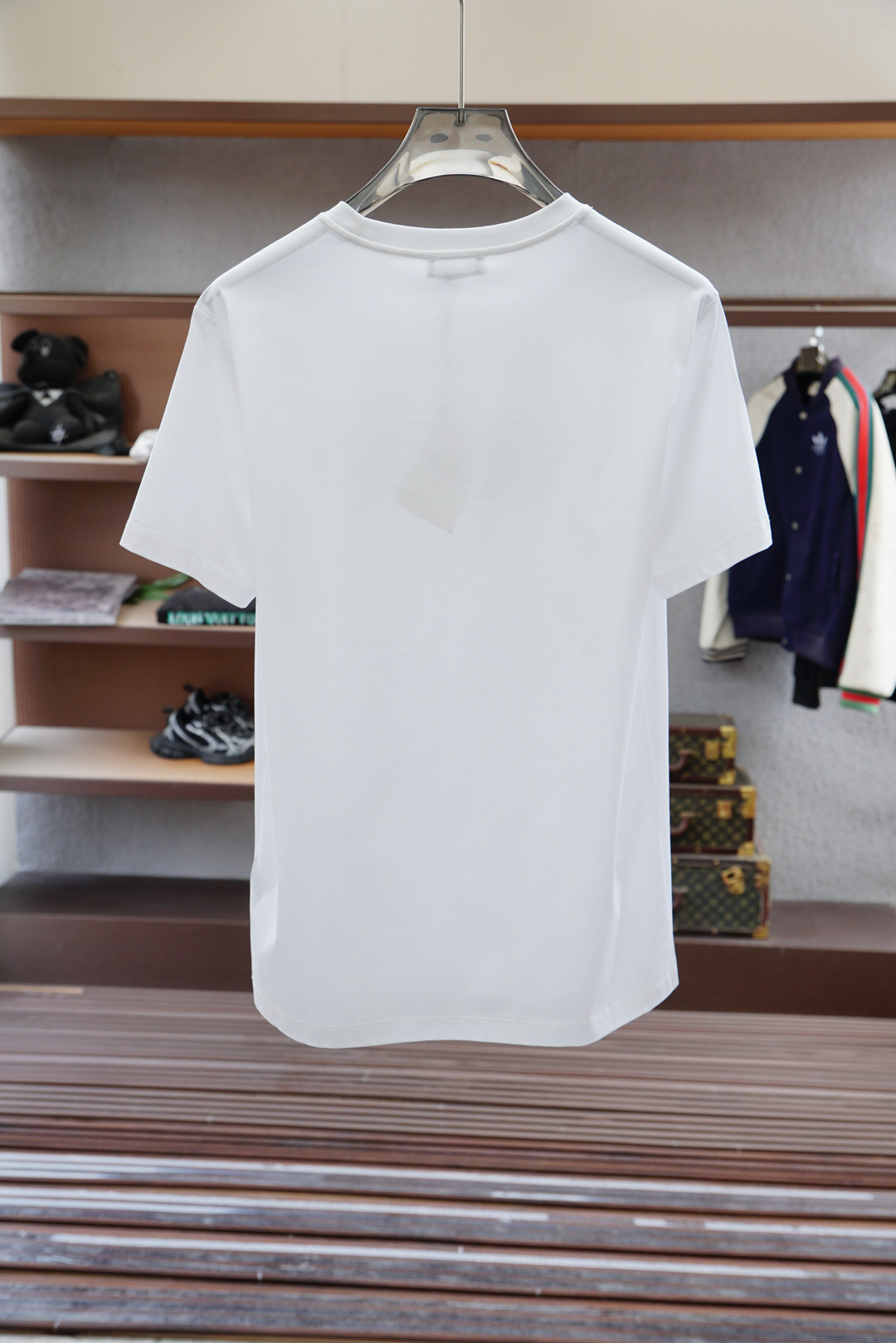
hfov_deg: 34.2
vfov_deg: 49.6
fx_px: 1456
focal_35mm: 39
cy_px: 672
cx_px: 448
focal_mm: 26
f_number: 4
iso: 250
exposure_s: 1/250
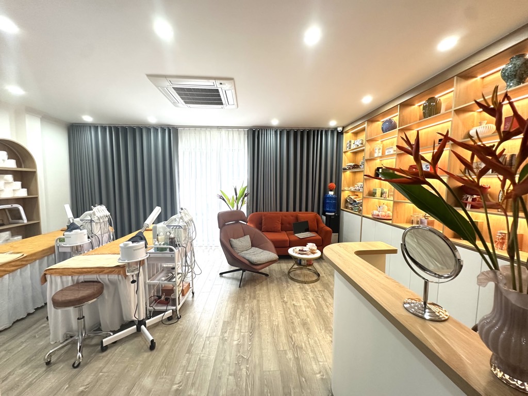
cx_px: 264
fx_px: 214
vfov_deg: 85.7
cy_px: 198
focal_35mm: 14
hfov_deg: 102.1
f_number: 2.2
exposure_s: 1/100
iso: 200
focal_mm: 2.22
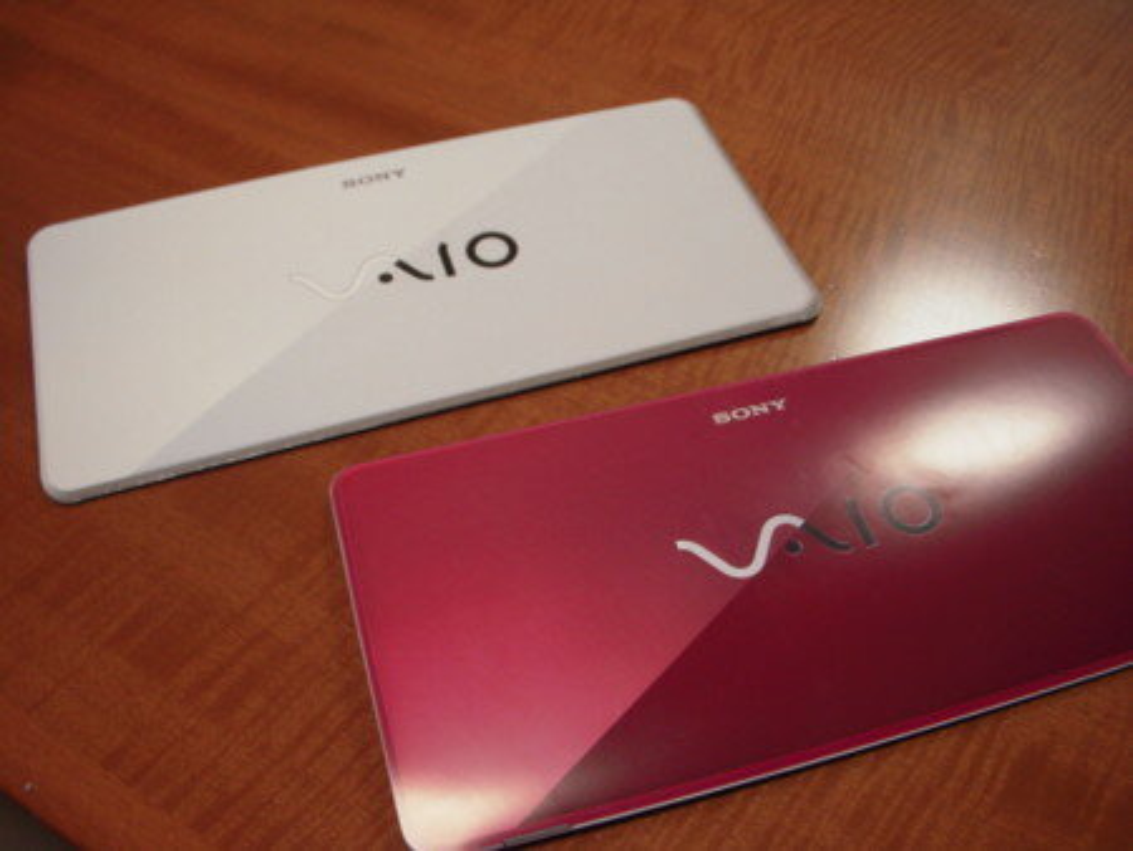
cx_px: 566
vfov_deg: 37.8
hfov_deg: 49.0
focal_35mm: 38
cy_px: 426
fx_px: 1244
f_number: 3.3
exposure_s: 1/20
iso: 200
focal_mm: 6.3
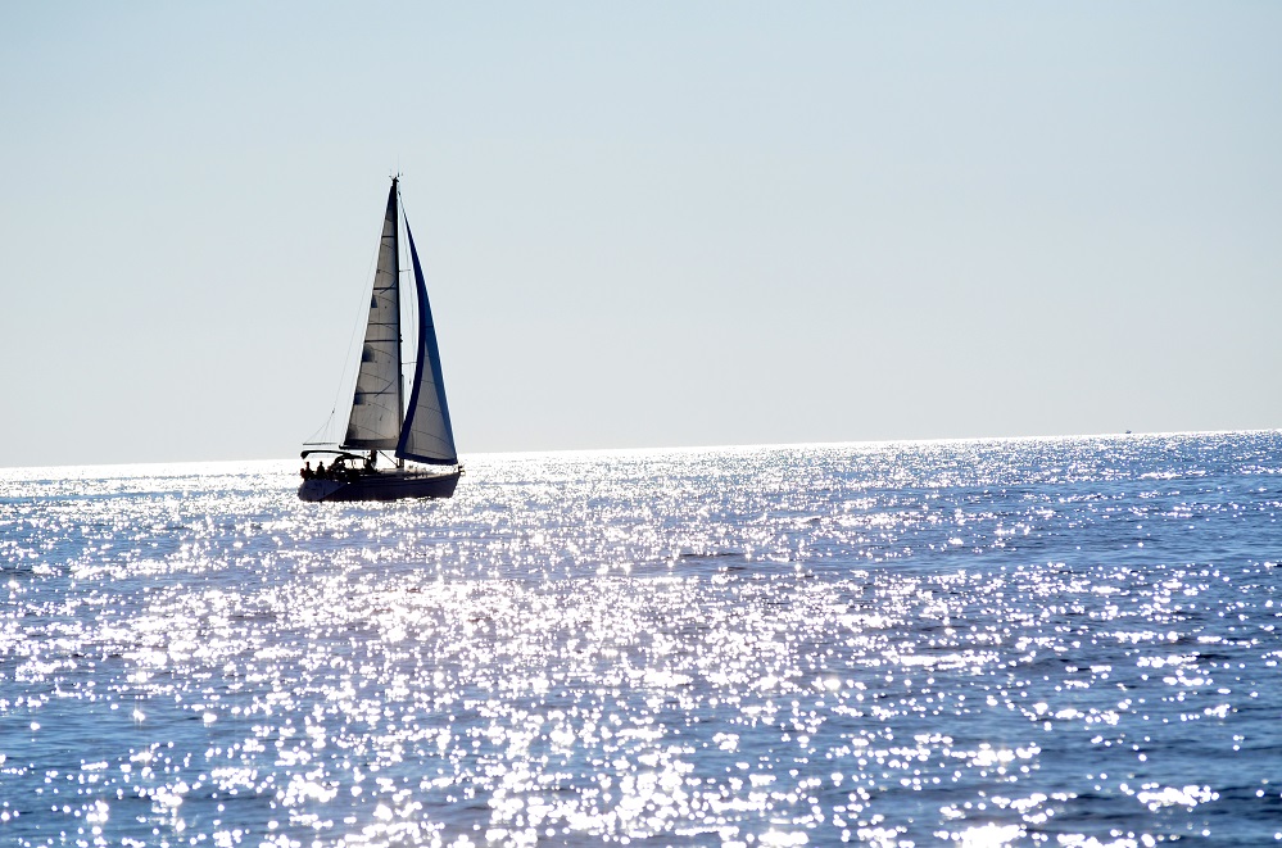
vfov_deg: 5.4
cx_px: 641
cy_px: 424
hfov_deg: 8.1
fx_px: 9059
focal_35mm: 255
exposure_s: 1/6400
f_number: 5
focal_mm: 170
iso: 400
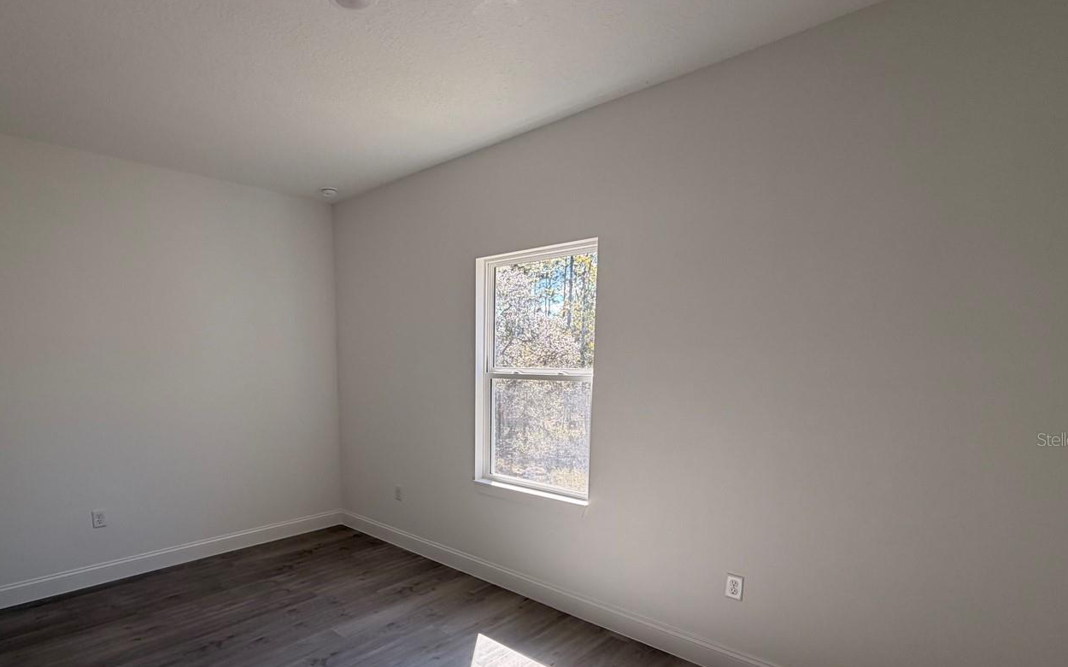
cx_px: 434
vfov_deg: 60.9
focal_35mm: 19
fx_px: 553
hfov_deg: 87.0
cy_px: 439
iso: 64
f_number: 2.2
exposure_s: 1/120
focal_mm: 2.22
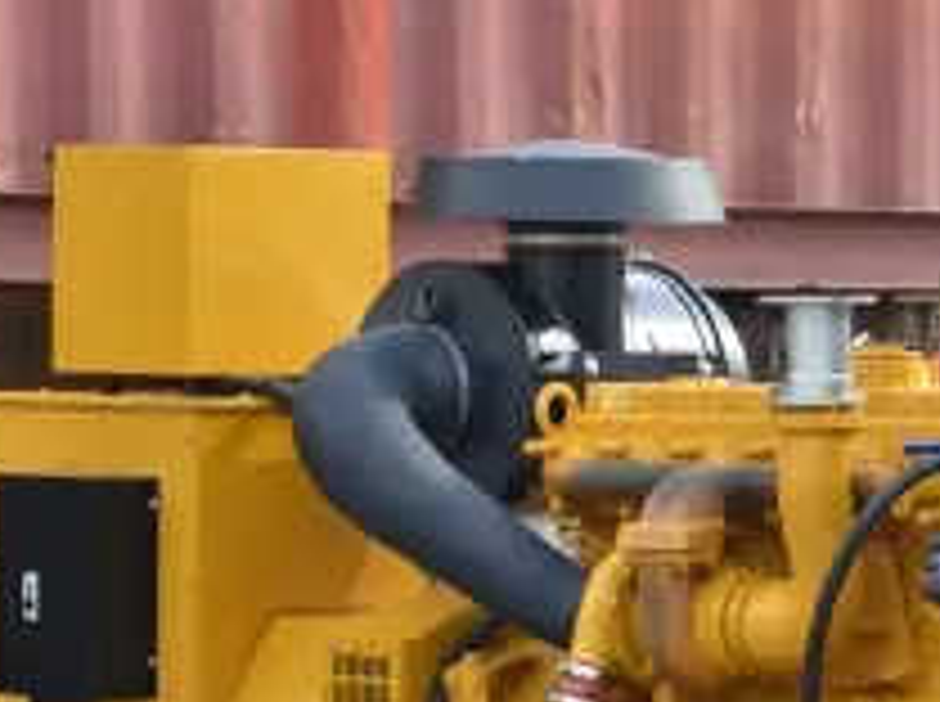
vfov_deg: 5.6
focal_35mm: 265
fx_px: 7184
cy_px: 752
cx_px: 904
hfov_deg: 7.5
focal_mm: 48
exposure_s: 1/125
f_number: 5.6
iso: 100
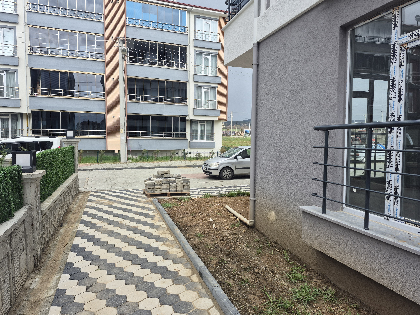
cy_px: 158
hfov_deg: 73.9
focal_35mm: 23
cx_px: 210
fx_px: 279
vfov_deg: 58.9
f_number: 1.8
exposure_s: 1/358
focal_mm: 5.4
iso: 25
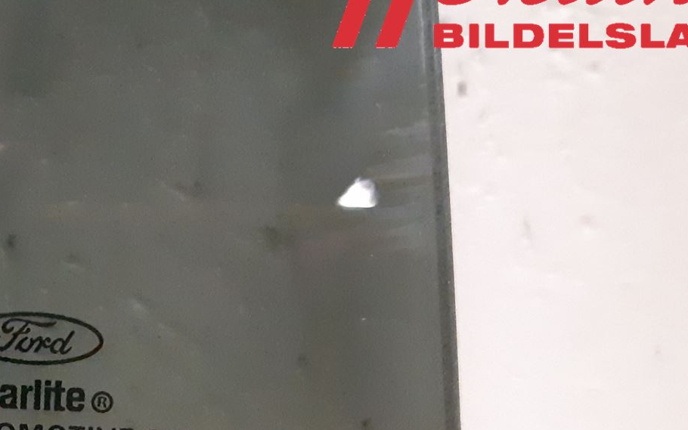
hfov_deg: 30.9
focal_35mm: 62
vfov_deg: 19.8
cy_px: 500
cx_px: 22
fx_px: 1163
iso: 800
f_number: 1.7
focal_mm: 3.93
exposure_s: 1/100
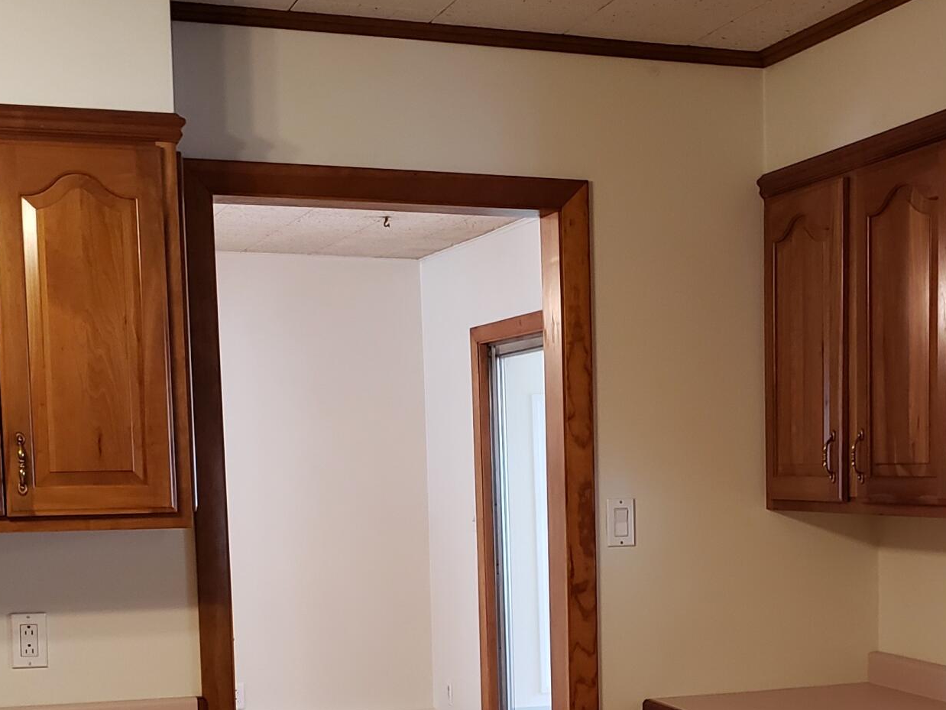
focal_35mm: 63
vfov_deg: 22.8
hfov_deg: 30.2
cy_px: 607
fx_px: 1722
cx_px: 720
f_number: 1.5
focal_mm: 4.3
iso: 250
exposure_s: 1/60
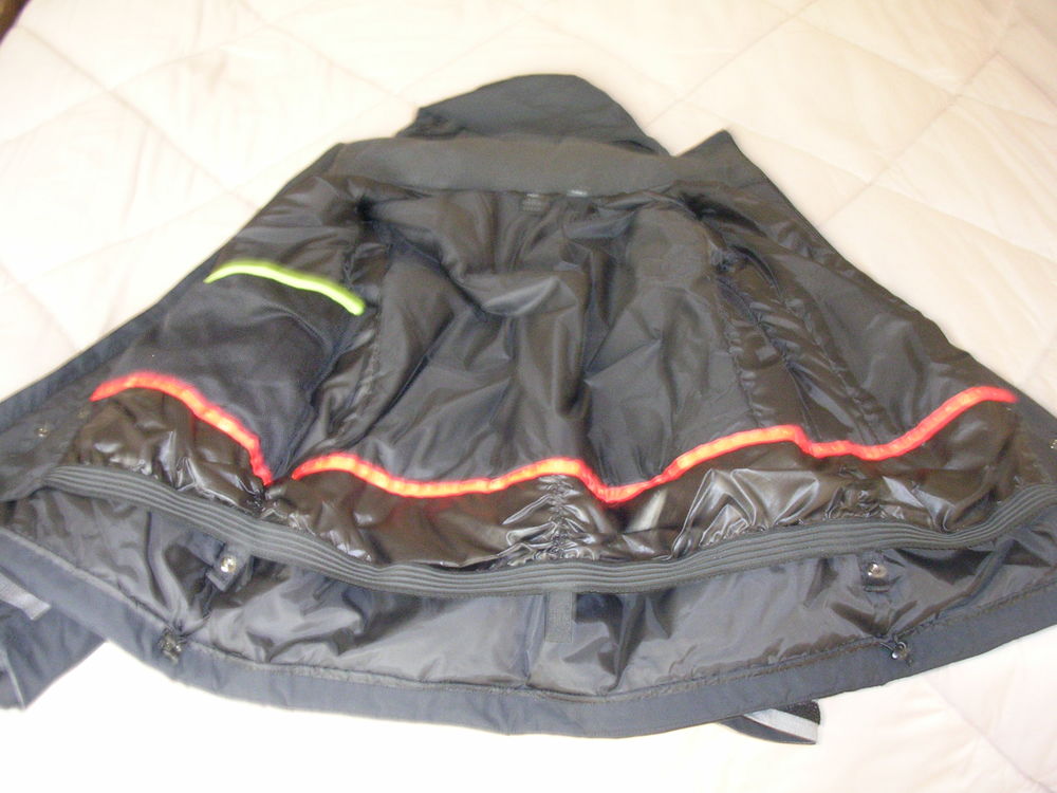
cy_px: 396
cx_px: 528
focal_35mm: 38
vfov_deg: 37.7
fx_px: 1160
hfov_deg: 49.0
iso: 200
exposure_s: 1/2.2
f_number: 2.8
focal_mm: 5.8
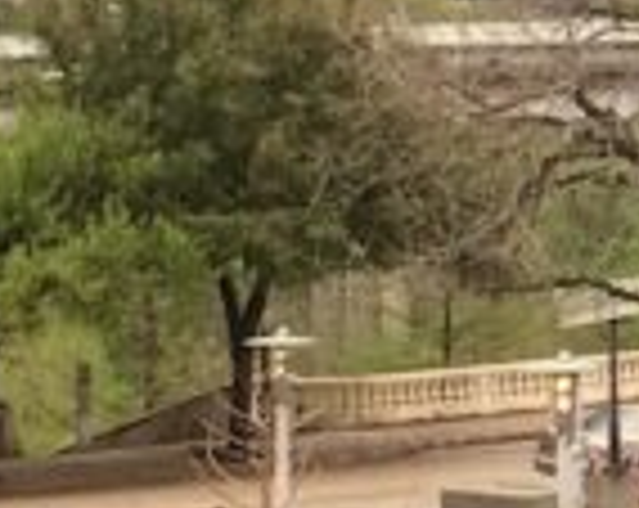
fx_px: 4530
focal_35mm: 240
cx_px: 1202
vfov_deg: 6.4
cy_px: 238
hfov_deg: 7.8
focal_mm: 4.15
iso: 32
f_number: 2.2
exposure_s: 1/120
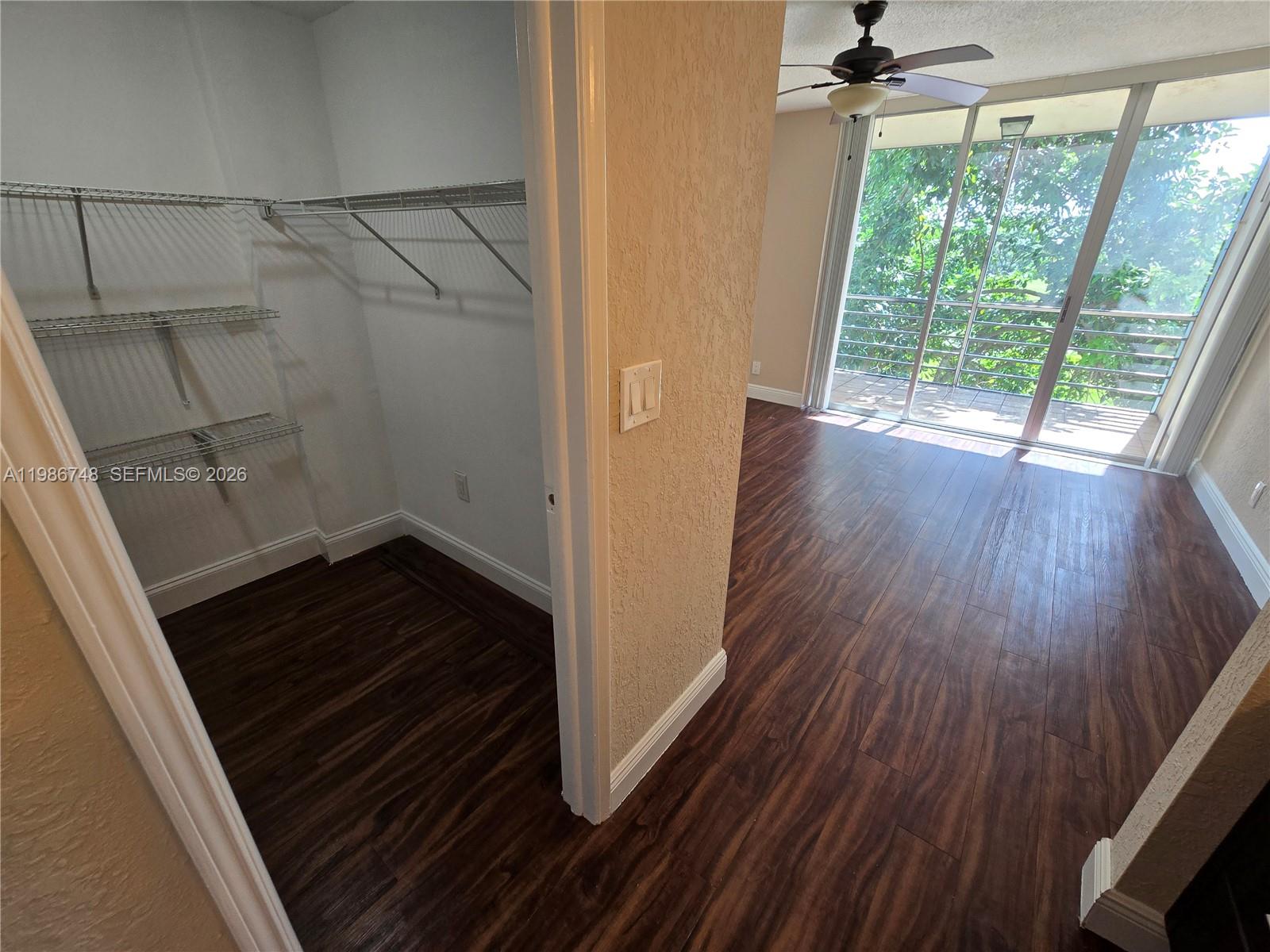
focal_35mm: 13
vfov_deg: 89.9
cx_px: 635
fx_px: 477
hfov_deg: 106.2
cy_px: 476
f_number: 2.2
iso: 64
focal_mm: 2.2
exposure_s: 1/60
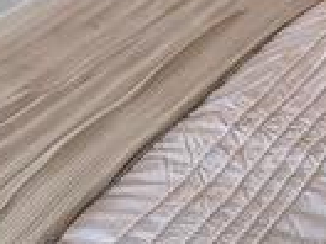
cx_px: 324
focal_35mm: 126
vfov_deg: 11.4
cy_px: -101
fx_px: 1187
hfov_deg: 15.4
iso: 80
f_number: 1.8
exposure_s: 1/60
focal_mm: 4.25
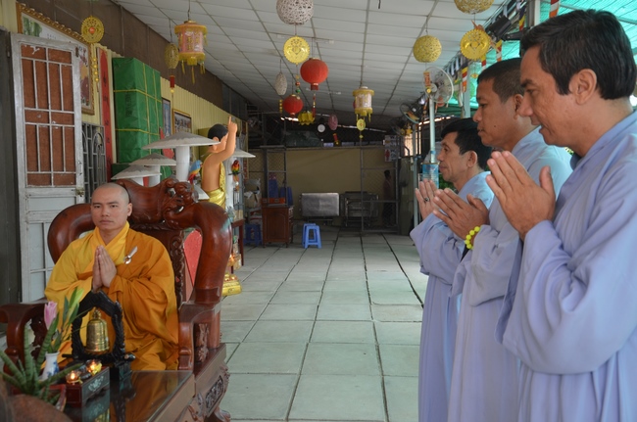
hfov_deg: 46.5
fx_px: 742
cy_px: 211
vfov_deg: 31.8
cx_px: 318
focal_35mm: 42
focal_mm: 28
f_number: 4
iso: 400
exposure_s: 1/60
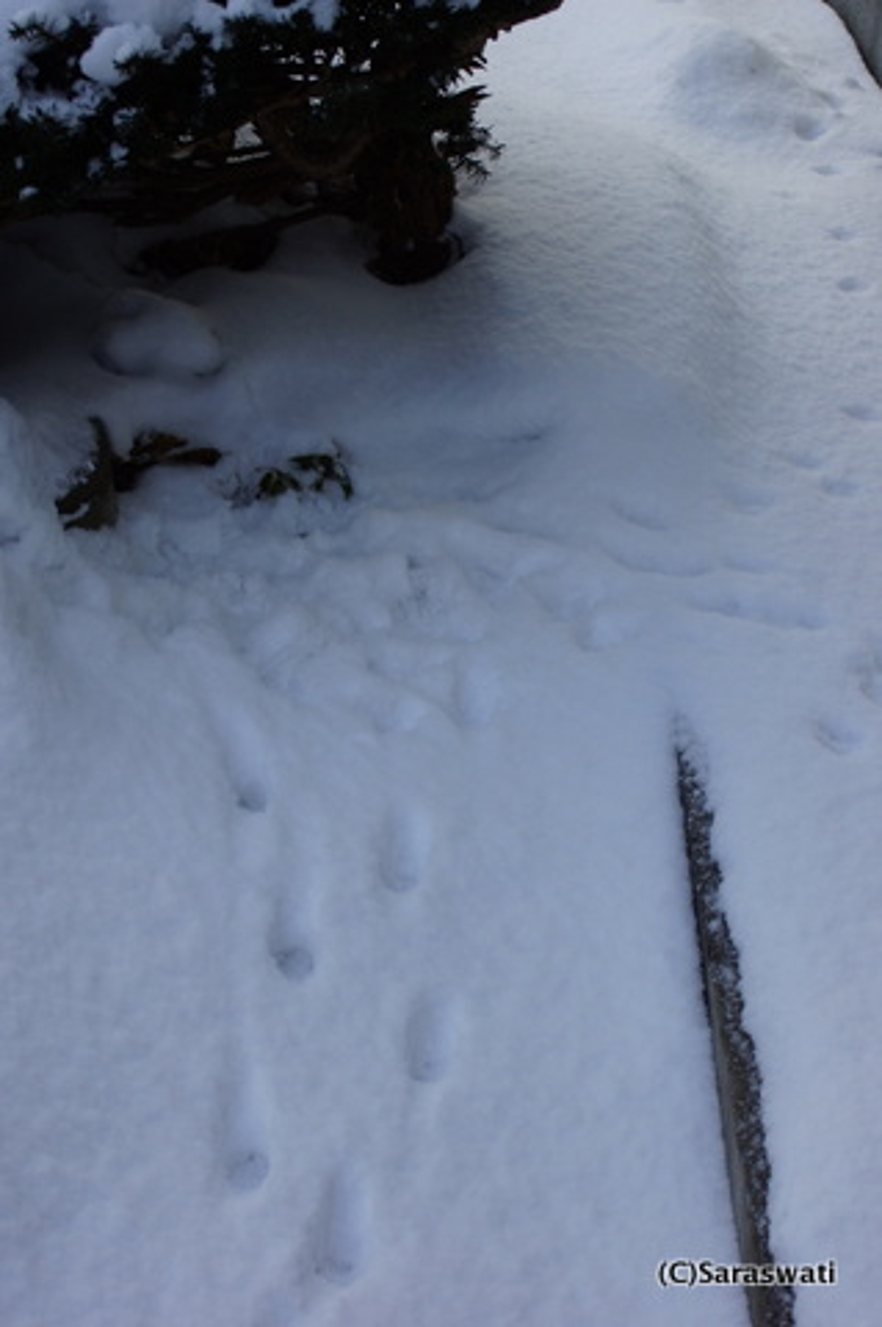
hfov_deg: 22.6
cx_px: 441
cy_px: 664
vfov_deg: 33.4
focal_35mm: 60
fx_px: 2210
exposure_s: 1/100
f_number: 8
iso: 100
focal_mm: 40
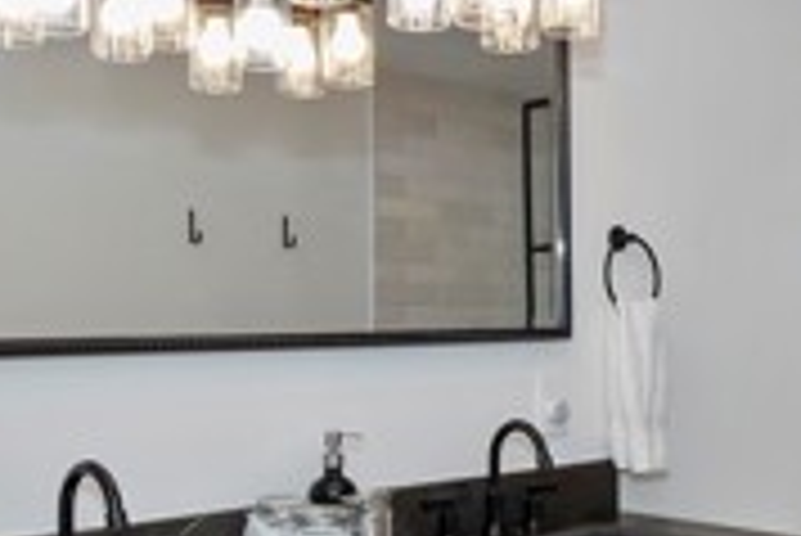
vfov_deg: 25.1
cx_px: 572
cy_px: 309
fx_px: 1202
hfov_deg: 36.2
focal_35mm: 54
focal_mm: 10
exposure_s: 1/30
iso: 220
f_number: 8
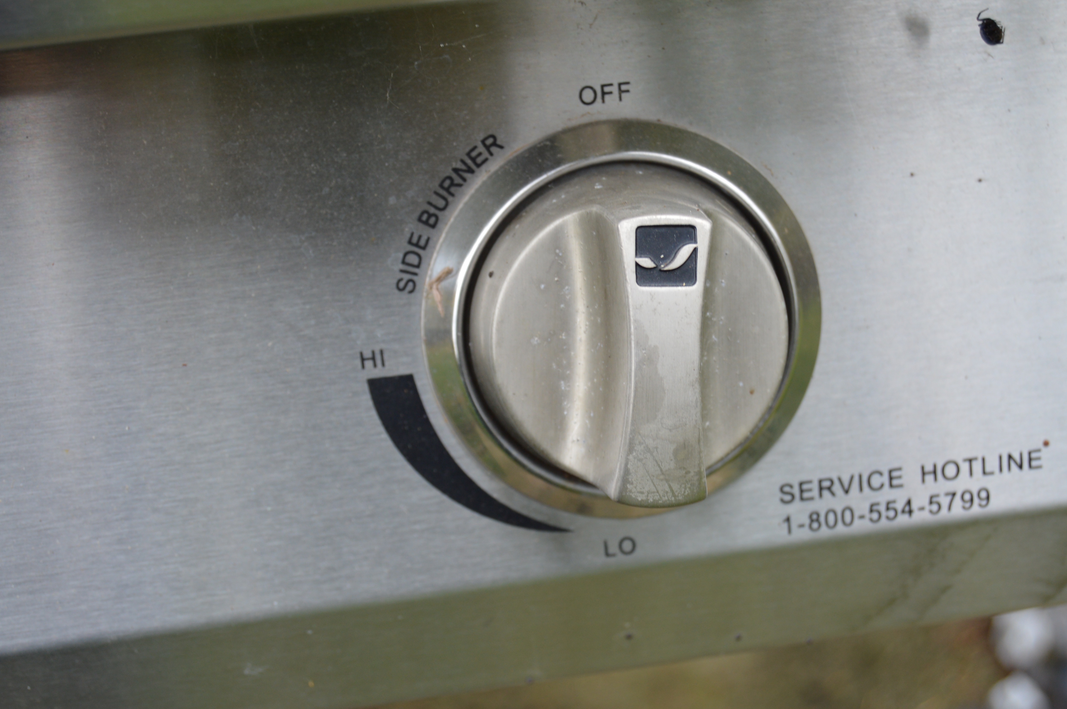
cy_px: 330
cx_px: 586
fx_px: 2132
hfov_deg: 28.1
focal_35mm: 72
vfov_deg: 18.9
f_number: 5.6
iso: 220
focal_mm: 40
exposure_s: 1/125
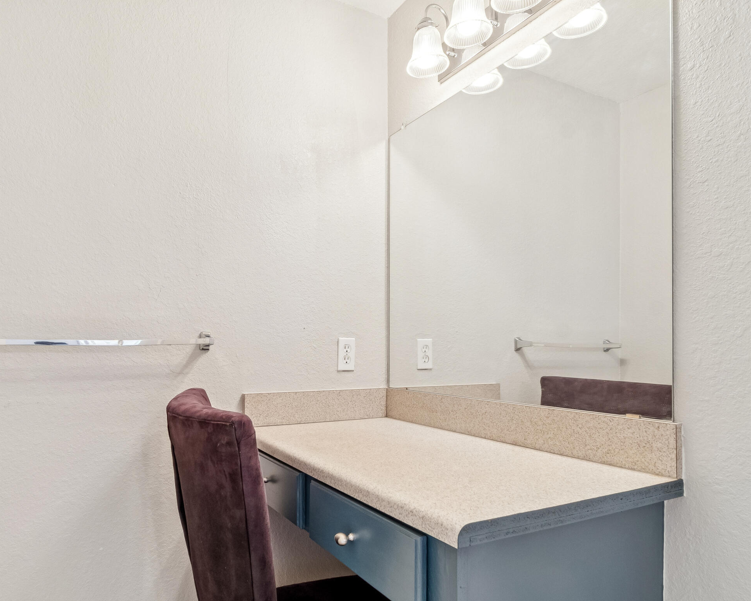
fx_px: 467
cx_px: 319
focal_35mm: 21
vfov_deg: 65.0
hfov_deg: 77.1
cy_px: 354
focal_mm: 10
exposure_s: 1/6
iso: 400
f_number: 7.1
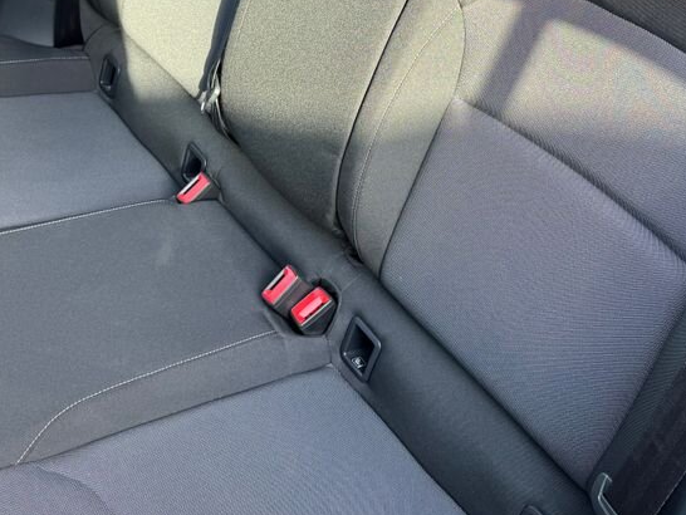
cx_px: 372
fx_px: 892
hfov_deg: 42.0
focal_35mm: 45
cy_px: 89
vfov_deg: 31.2
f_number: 1.78
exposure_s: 1/121
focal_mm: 6.76
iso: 80
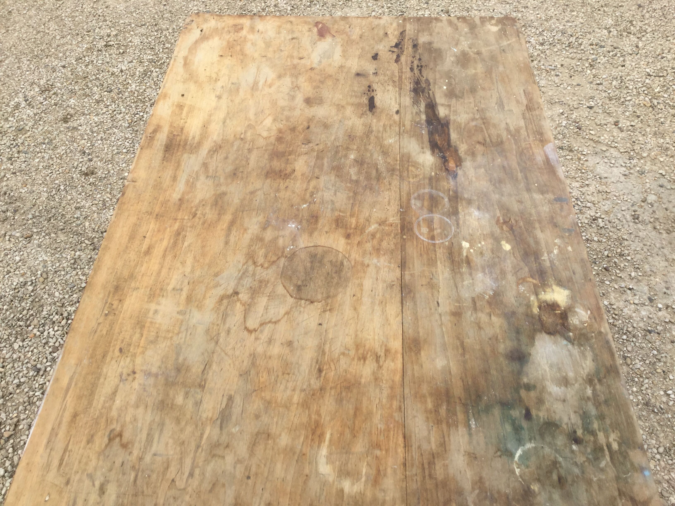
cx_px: 338
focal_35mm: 31
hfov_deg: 58.4
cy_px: 253
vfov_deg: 45.4
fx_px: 604
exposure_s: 1/721
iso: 25
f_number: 2.4
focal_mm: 3.3
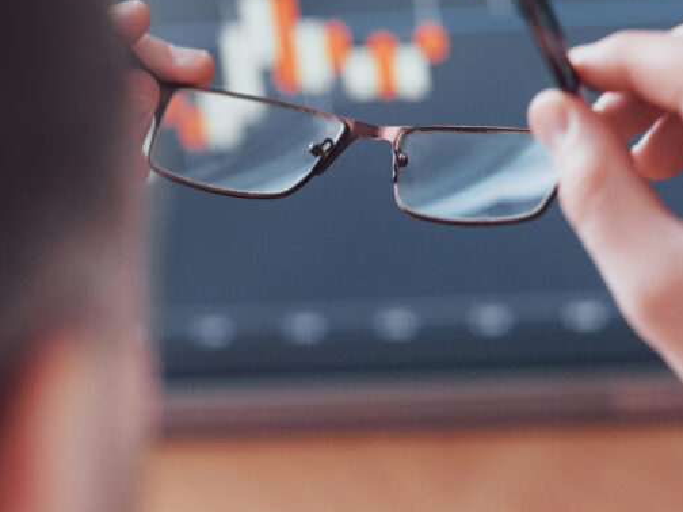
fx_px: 3275
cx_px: 454
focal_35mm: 166
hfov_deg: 11.9
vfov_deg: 8.9
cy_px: 142
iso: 800
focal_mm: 85
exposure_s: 1/160
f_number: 2
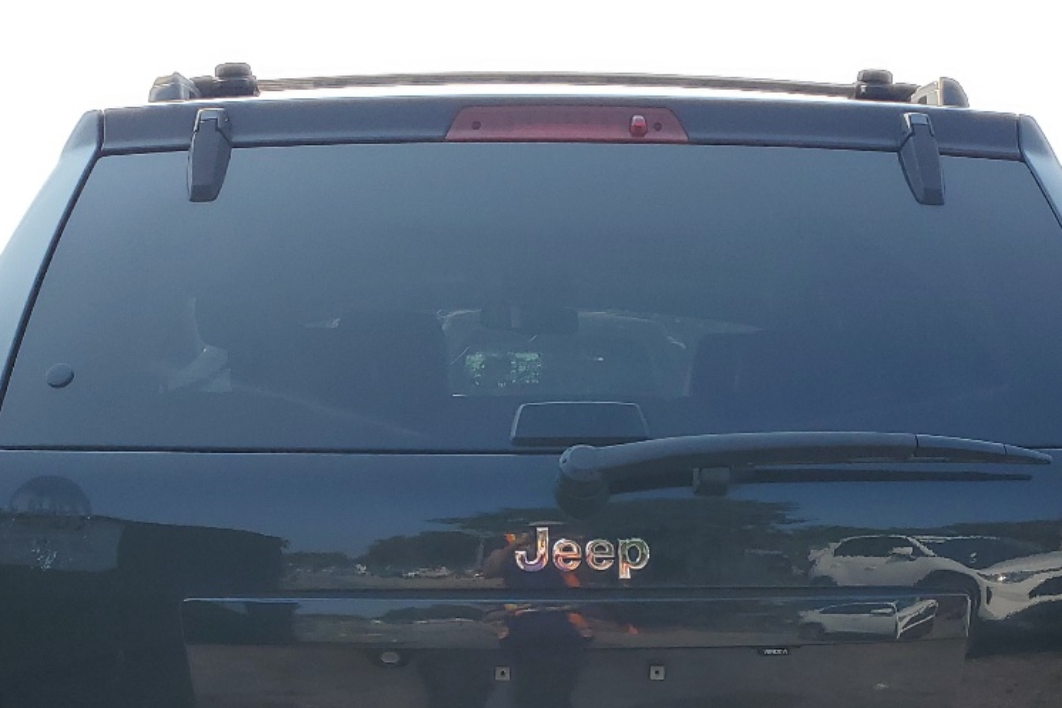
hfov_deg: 34.5
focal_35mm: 58
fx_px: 1711
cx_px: 595
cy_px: 681
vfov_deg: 22.6
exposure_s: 1/2500
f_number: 1.5
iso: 50
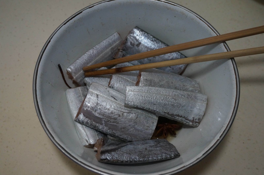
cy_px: 88
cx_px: 132
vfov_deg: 32.9
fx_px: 297
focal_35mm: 40
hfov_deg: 48.0
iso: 1000
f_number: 4.5
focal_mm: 27
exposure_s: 1/160
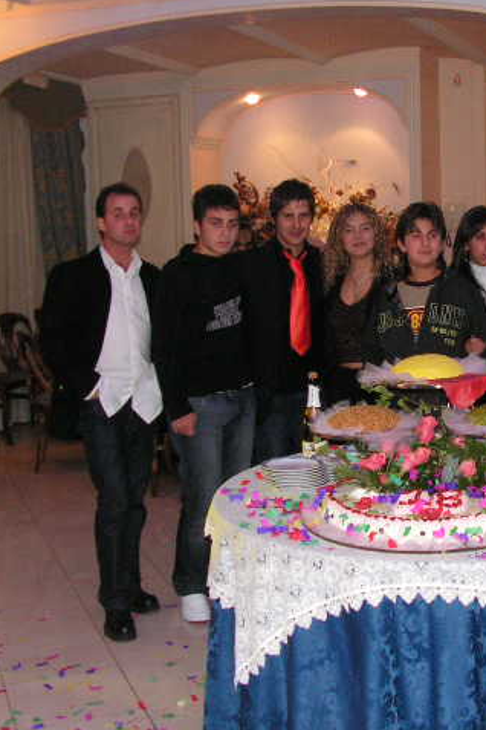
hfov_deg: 25.0
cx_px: 410
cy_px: 364
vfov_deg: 37.5
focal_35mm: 53
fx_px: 1073
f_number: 3.2
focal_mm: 6.4
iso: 200
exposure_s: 1/40
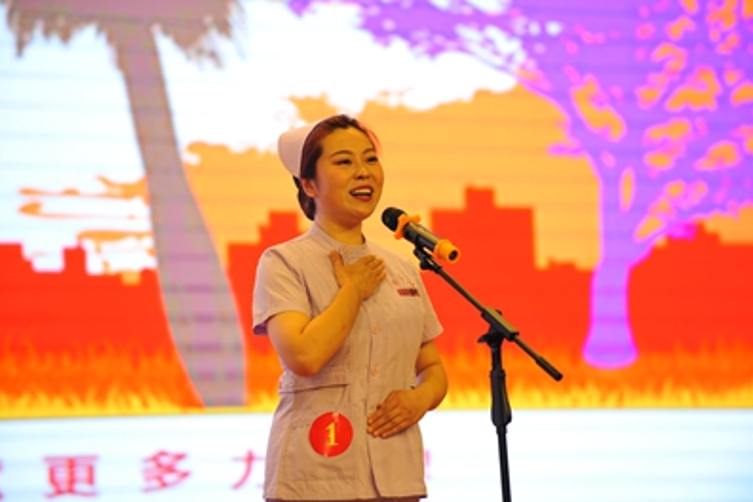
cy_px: 251
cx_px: 378
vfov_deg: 6.8
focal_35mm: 202
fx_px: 4225
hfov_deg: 10.2
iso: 1250
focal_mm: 200
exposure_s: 1/250
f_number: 4
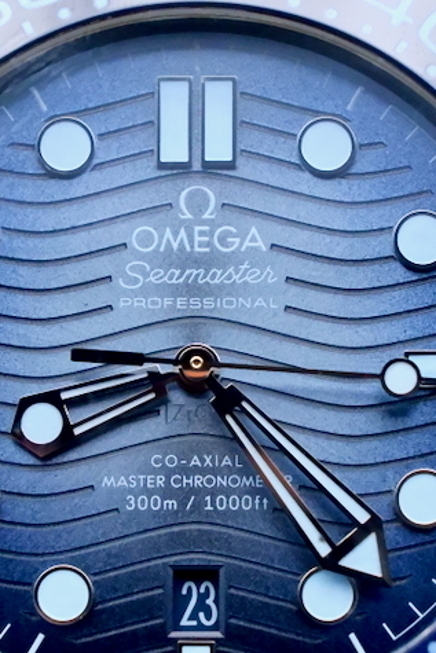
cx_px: 195
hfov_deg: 6.2
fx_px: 4048
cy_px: 397
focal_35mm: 223
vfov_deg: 9.2
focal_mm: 52.7
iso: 6400
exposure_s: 1/4000
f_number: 6.4
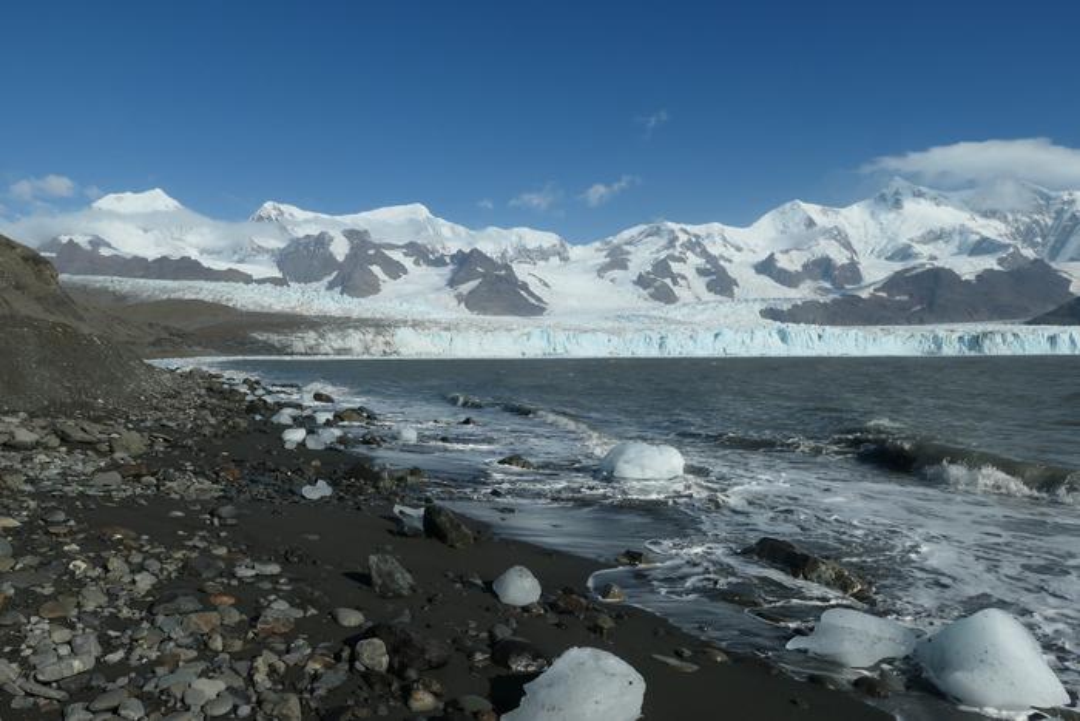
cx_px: 540
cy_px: 360
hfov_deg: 73.7
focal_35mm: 24
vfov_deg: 53.2
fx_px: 720
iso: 200
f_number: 8
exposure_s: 1/1300
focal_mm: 8.8
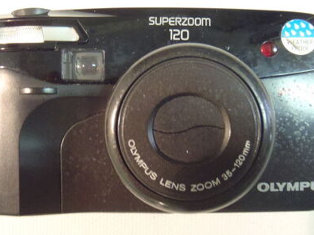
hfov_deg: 40.4
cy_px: 112
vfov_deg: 30.9
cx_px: 151
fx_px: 426
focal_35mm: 47
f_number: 4.6
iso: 400
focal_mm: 6.83
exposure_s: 1/4
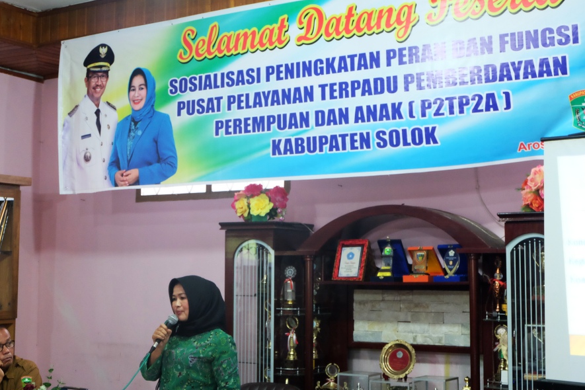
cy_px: 206
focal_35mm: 59
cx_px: 286
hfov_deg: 33.9
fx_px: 959
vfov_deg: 23.0
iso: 3200
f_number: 5
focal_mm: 34
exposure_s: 1/28
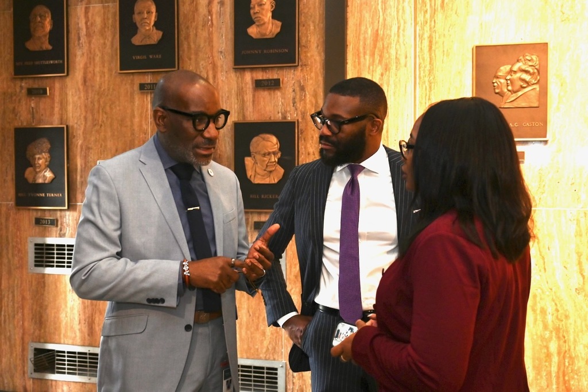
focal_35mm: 43
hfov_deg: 45.4
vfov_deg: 31.2
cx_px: 294
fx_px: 702
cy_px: 196
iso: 3200
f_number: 5
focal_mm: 43
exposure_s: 1/200
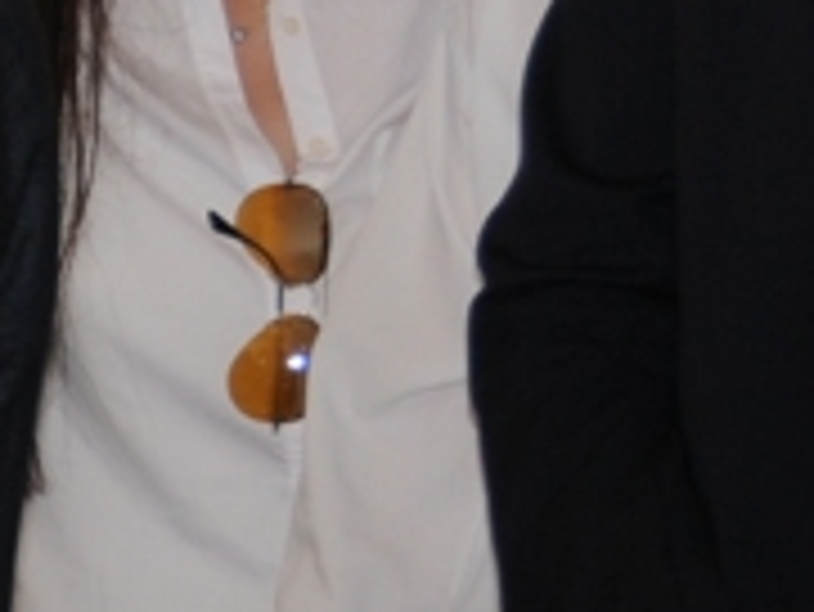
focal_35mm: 359
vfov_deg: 4.1
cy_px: 580
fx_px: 8448
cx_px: -1075
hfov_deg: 5.4
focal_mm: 44
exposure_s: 1/60
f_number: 4.5
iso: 400
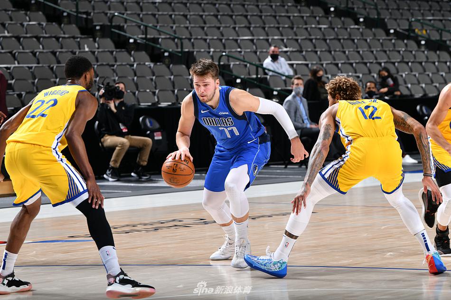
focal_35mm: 155
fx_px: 1941
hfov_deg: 13.3
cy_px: 150
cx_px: 226
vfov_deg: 8.9
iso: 64
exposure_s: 1/320
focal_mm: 155
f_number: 5.6
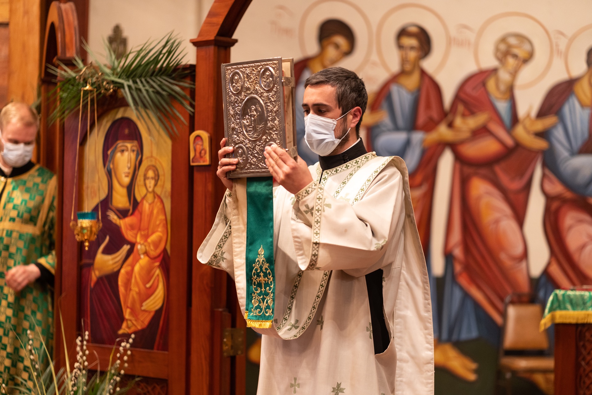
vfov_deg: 16.1
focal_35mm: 85
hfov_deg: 23.9
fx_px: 1398
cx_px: 296
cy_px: 198
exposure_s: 1/100
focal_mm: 85
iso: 1250
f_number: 1.8
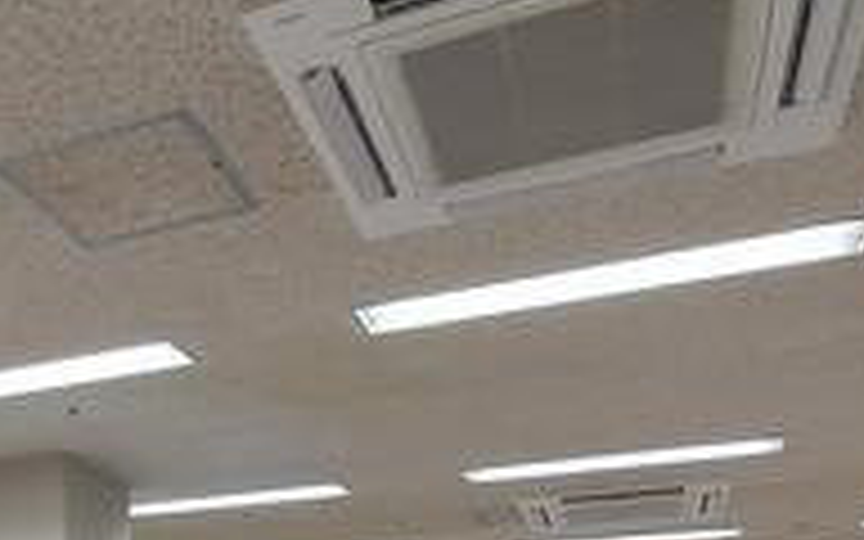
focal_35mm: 43
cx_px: 45
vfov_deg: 27.3
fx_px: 1013
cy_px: 598
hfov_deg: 41.5
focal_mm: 1.74
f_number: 2.2
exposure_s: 1/50
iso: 64
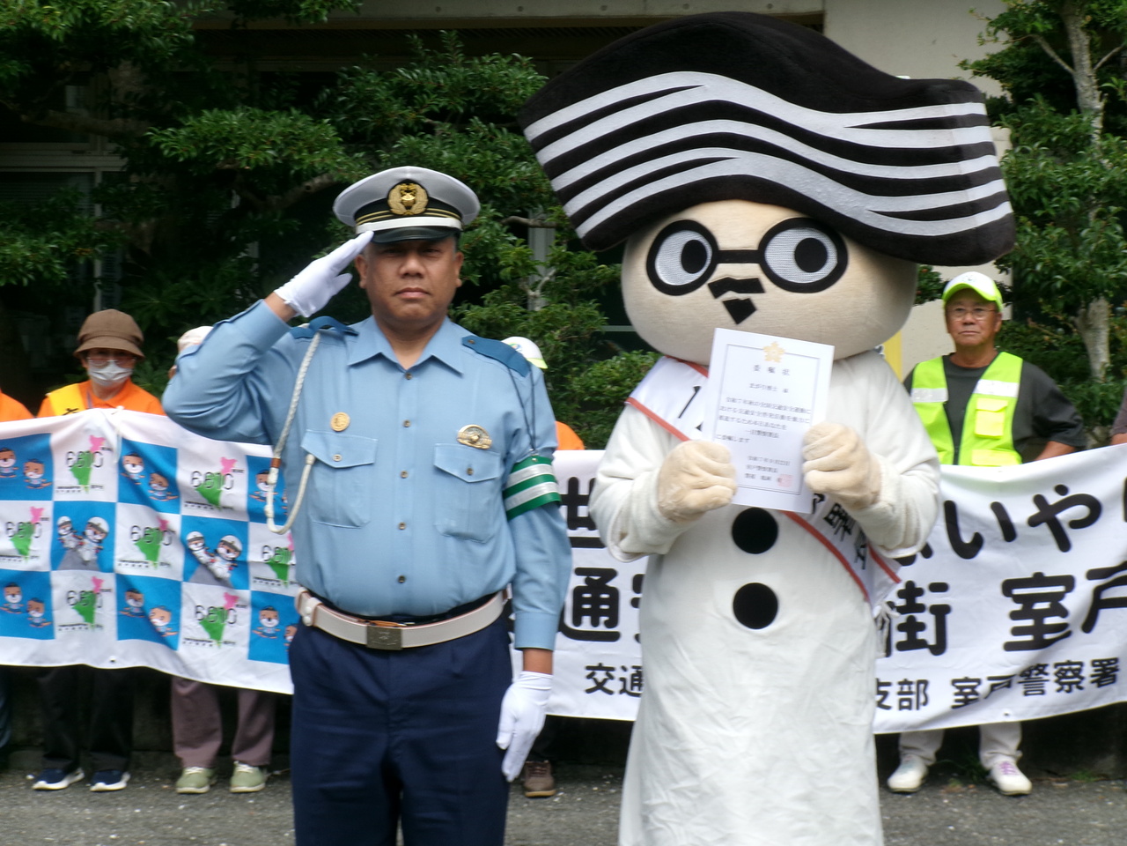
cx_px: 564
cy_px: 423
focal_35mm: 95
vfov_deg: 15.6
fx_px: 3093
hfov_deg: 20.7
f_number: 15.4
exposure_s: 1/70
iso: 100
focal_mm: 16.9
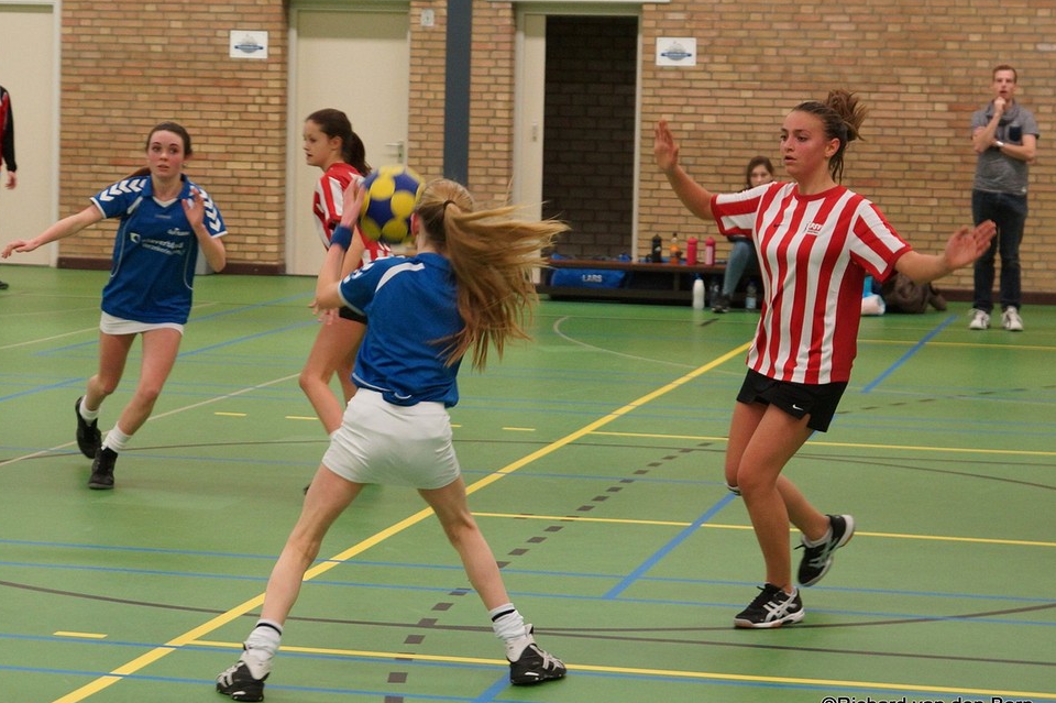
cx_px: 496
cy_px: 365
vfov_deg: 17.0
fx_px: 2345
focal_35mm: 80
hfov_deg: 25.4
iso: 800
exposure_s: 1/200
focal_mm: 50
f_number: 3.2
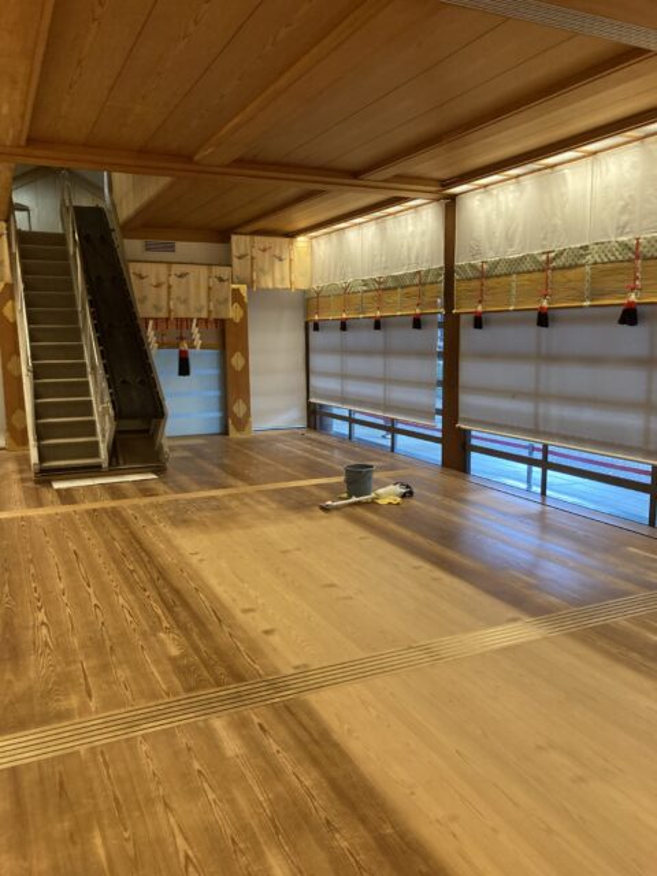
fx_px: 709
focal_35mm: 28
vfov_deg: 63.4
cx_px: 328
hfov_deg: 49.7
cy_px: 438
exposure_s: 1/60
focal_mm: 3.99
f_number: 1.8
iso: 250
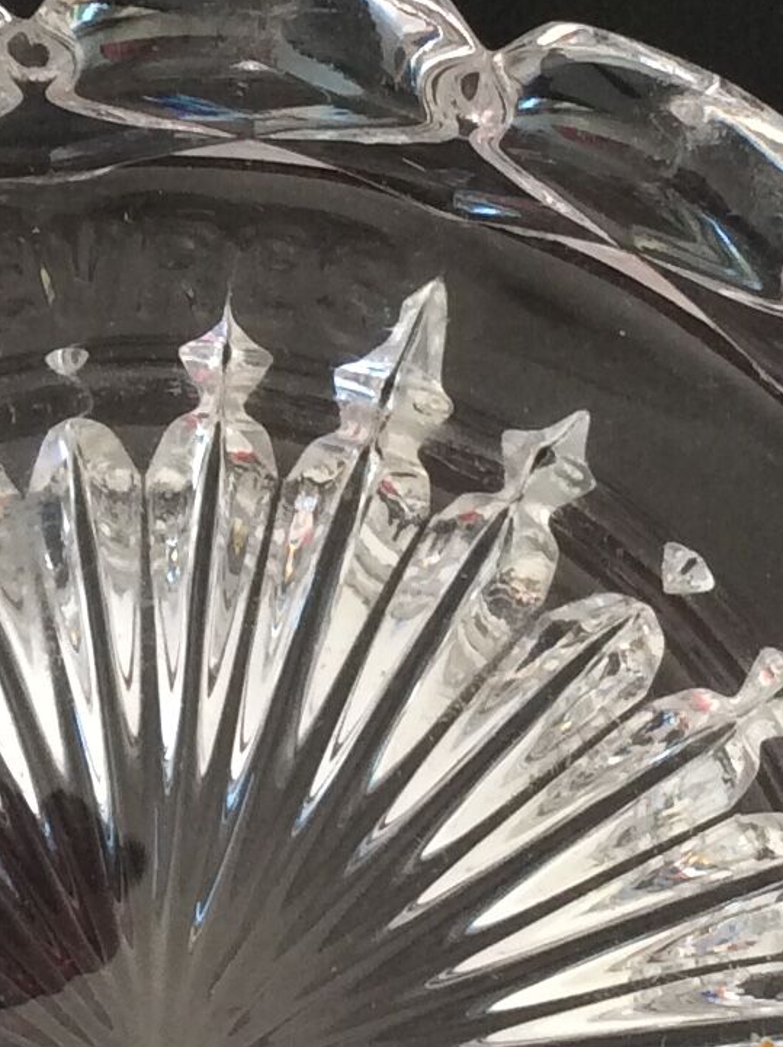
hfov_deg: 12.8
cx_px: 192
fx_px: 3476
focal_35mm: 115
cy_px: 212
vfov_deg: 17.0
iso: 64
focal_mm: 3.3
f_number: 2.4
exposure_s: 1/25
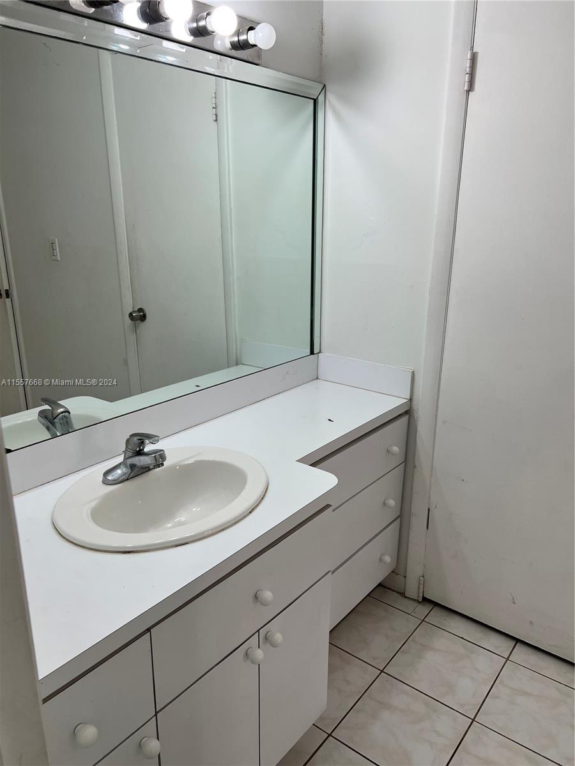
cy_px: 383
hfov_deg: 53.1
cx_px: 288
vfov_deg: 67.3
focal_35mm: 26
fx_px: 576
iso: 50
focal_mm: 5.7
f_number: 1.5
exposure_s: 1/167
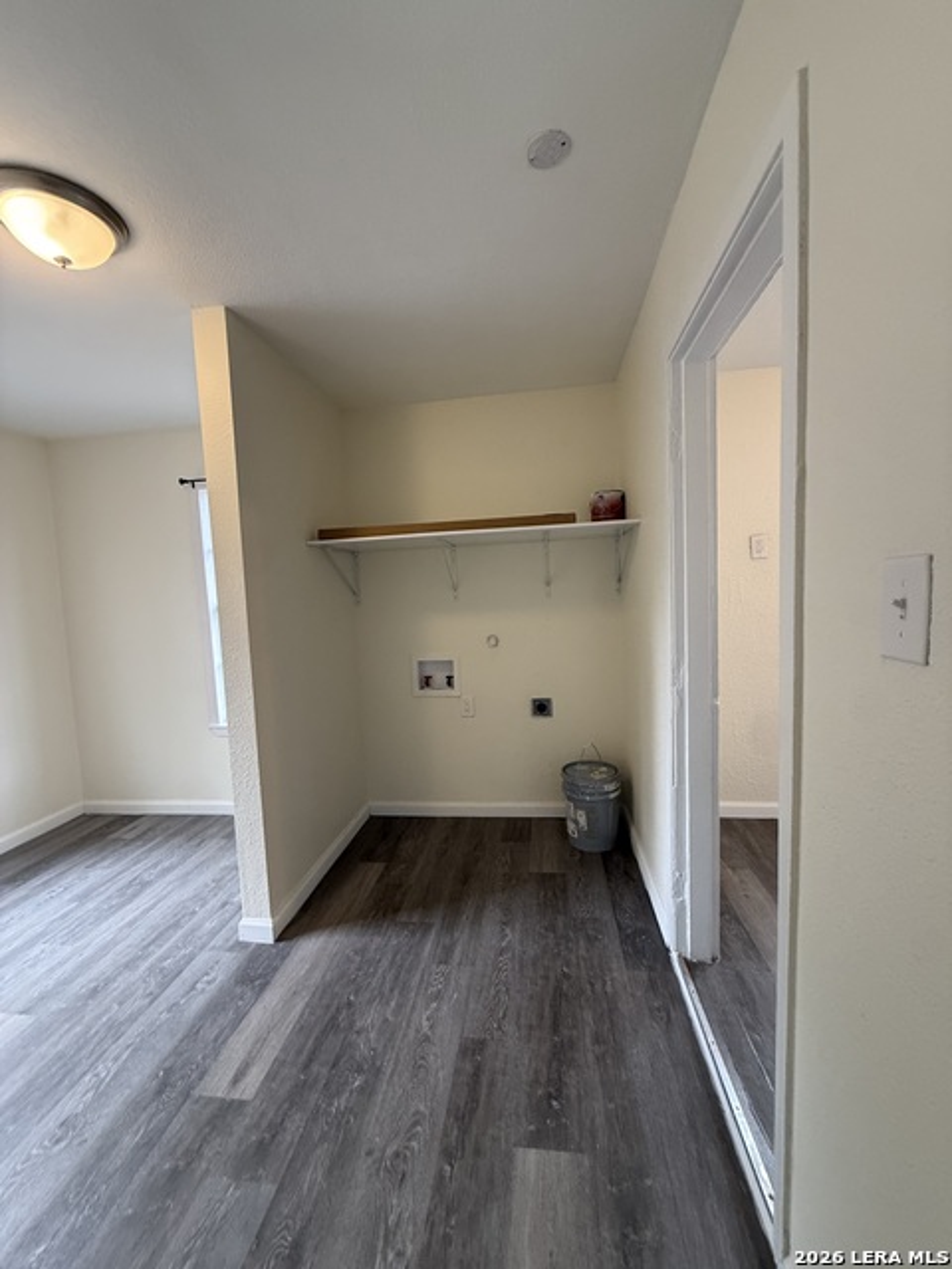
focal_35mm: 14
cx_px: 476
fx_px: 513
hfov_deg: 85.7
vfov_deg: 102.1
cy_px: 634
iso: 320
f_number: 2.2
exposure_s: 1/60
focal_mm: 2.22
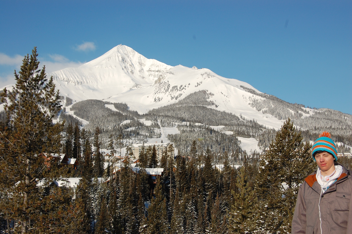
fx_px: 586
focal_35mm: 60
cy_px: 117
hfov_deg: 33.4
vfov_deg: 22.6
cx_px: 176
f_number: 11
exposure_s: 1/400
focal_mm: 40
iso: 200
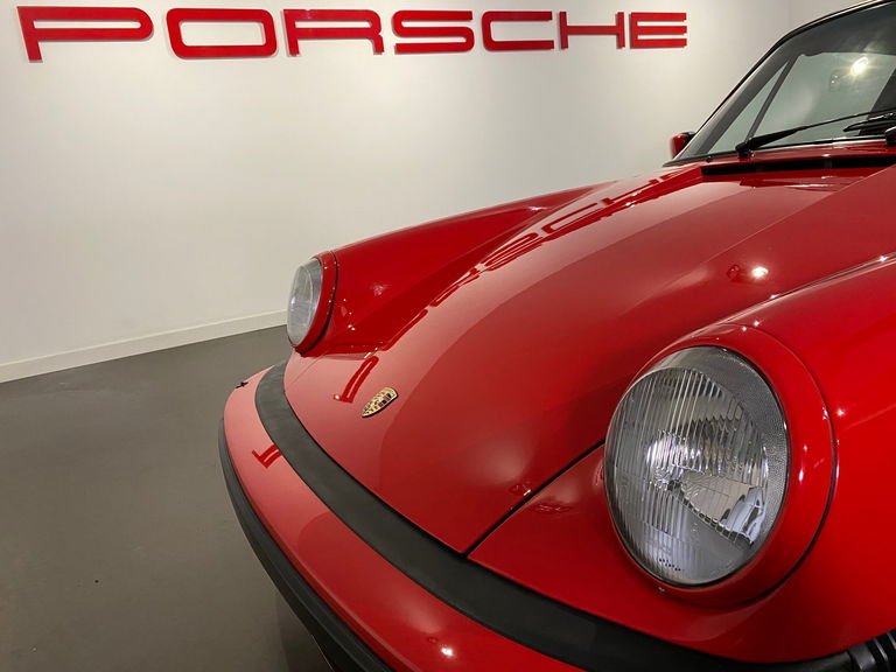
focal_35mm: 26
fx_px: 673
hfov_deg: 67.3
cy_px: 336
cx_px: 448
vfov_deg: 53.1
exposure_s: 1/60
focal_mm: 4.25
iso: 250
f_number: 1.8
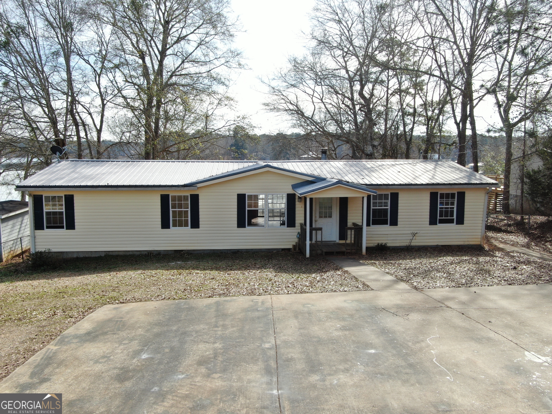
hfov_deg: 58.4
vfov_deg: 45.4
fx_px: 494
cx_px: 276
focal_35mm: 31
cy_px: 207
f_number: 3.1
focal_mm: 5.33
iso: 100
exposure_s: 1/240
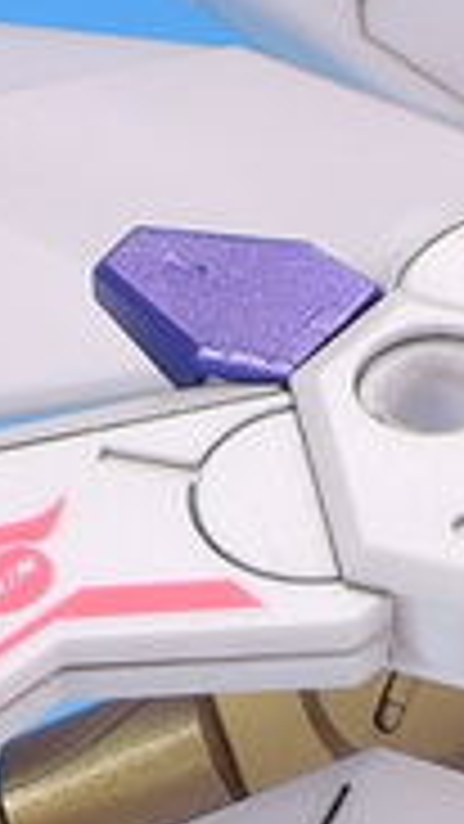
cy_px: 594
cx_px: 261
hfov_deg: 1.7
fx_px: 15960
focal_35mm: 730
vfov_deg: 3.0
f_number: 5.6
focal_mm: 25.5
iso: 80
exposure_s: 1/8
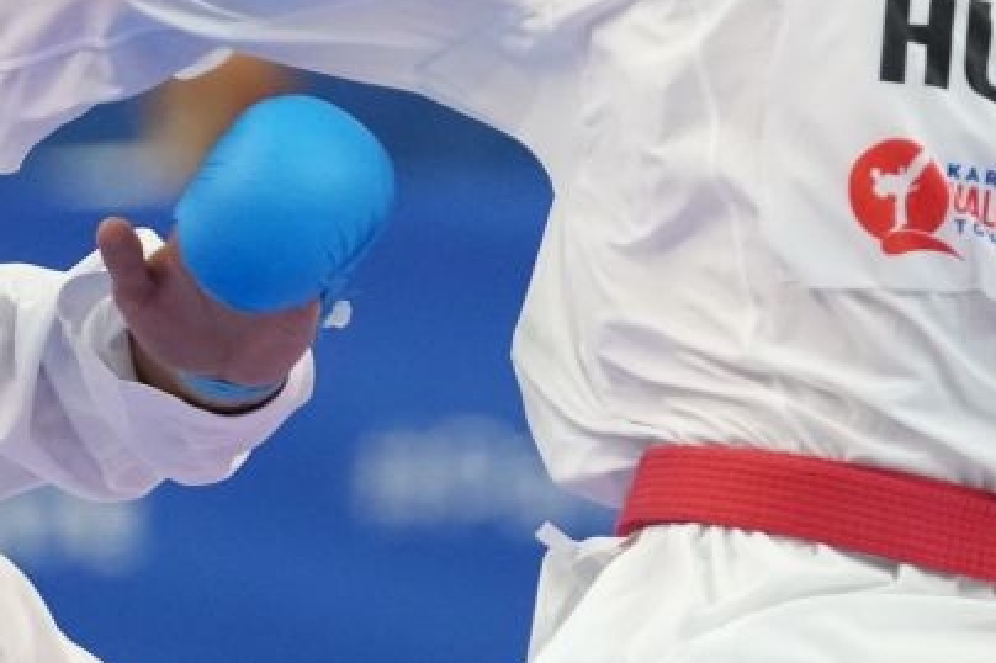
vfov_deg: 1.7
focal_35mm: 798
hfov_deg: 2.6
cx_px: 503
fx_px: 22068
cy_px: 360
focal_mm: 179
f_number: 2.8
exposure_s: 1/1000
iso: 3200
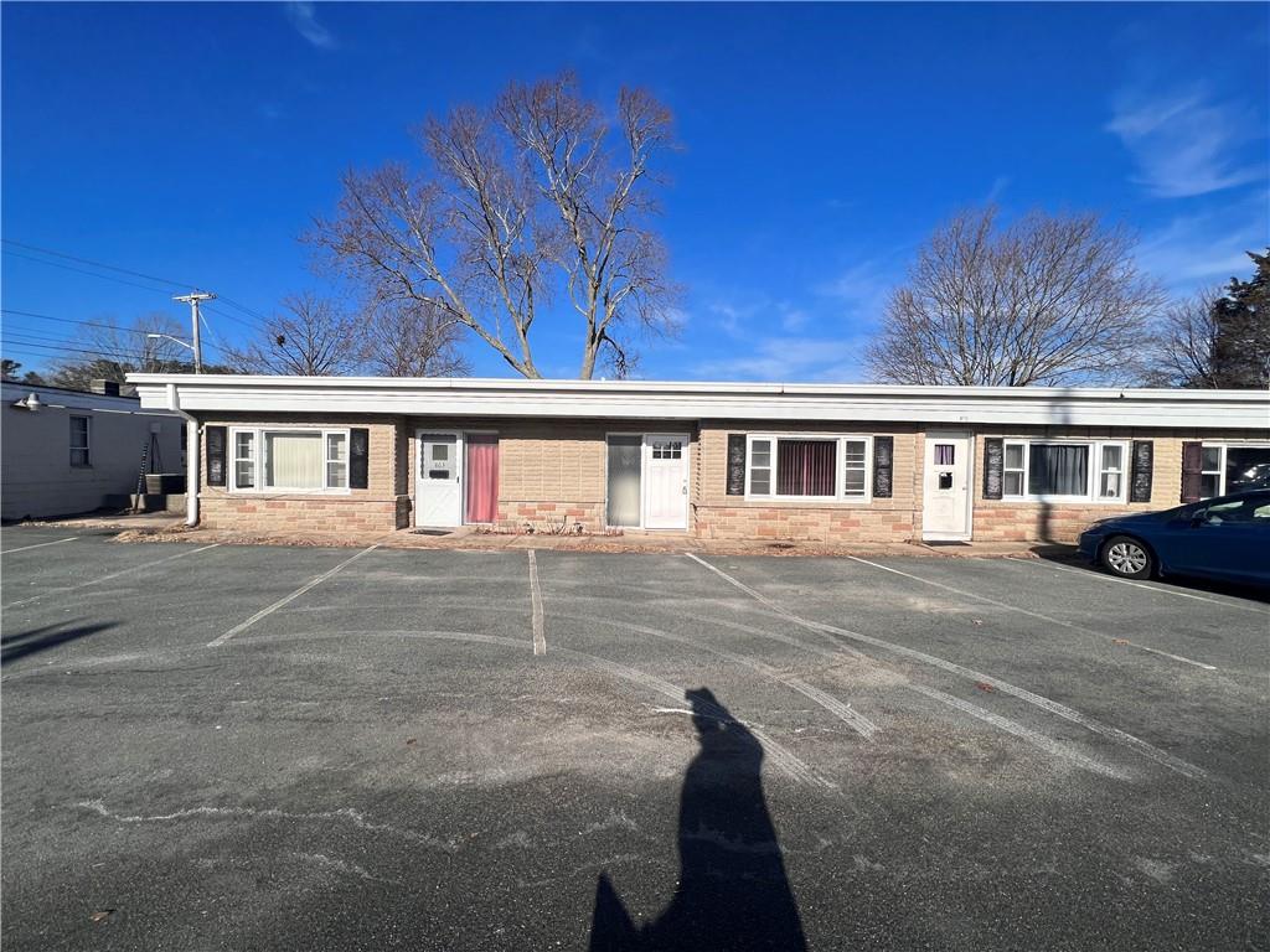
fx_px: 477
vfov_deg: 89.9
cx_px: 635
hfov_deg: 106.2
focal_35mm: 13
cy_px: 476
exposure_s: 1/3534
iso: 32
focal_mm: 1.57
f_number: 1.8
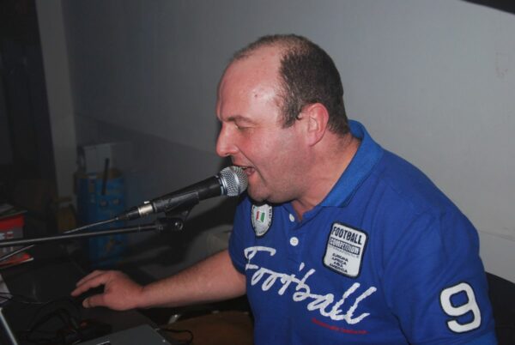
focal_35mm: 51
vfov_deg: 26.6
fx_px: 731
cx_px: 258
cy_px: 172
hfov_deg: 38.8
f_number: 4.5
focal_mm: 34
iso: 200
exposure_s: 1/60
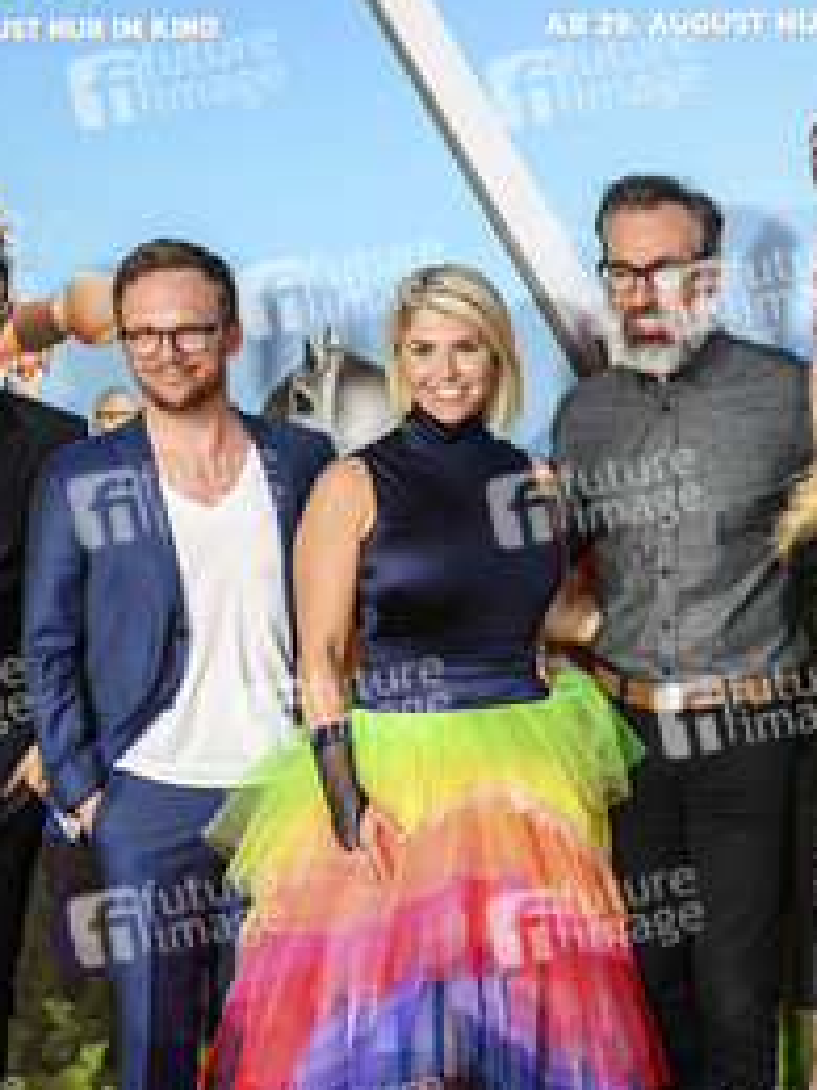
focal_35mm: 65
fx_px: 2045
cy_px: 604
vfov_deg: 29.8
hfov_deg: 22.3
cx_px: 652
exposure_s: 1/200
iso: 400
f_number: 4
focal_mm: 39
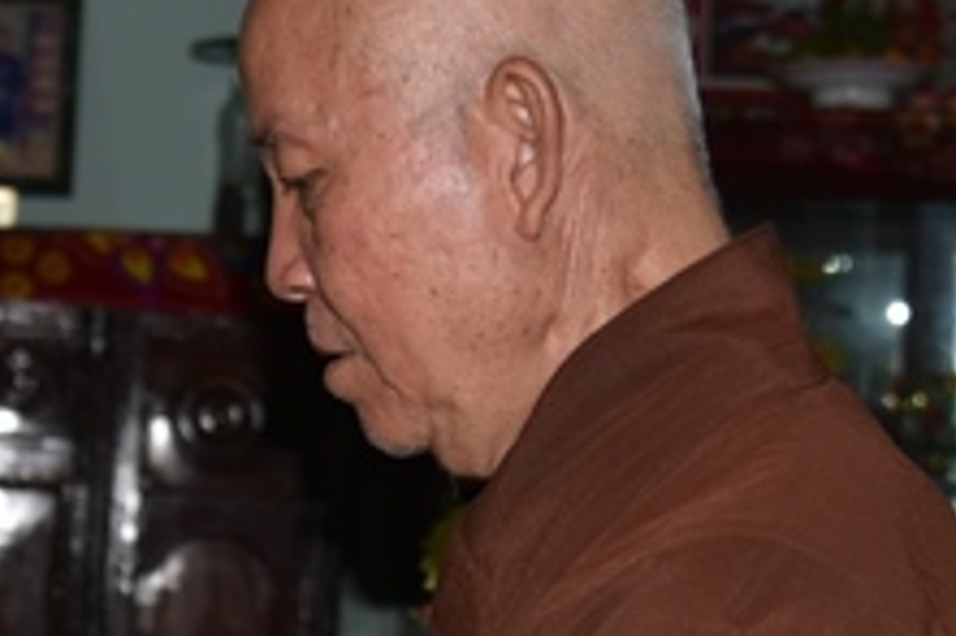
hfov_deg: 17.4
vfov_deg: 12.1
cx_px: -208
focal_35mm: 112
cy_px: 554
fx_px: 2972
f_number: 4
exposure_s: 1/60
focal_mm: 38
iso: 100
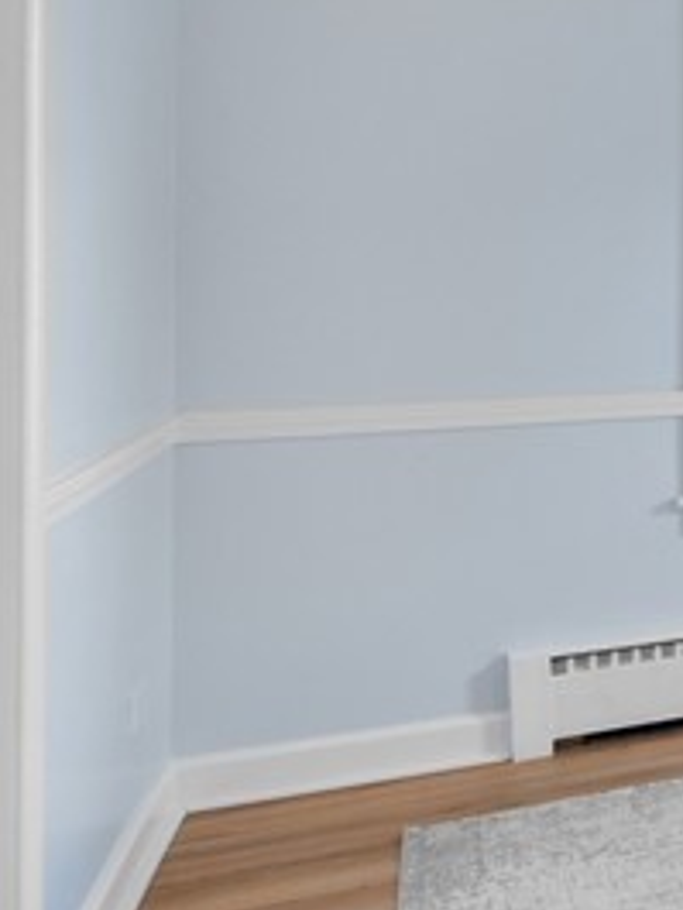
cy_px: 244
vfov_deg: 38.0
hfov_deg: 18.6
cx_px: 1376
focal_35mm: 49
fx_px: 1288
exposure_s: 1/15
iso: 250
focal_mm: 10
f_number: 6.3
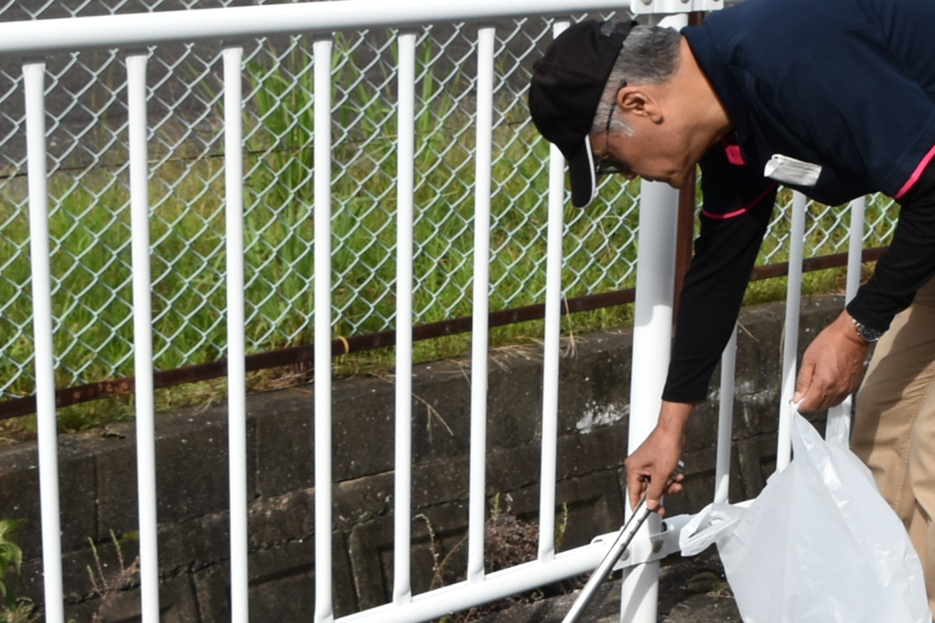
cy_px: 385
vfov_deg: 15.9
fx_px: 2233
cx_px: 651
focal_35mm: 86
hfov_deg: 23.5
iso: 200
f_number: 9
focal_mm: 18
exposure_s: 1/320
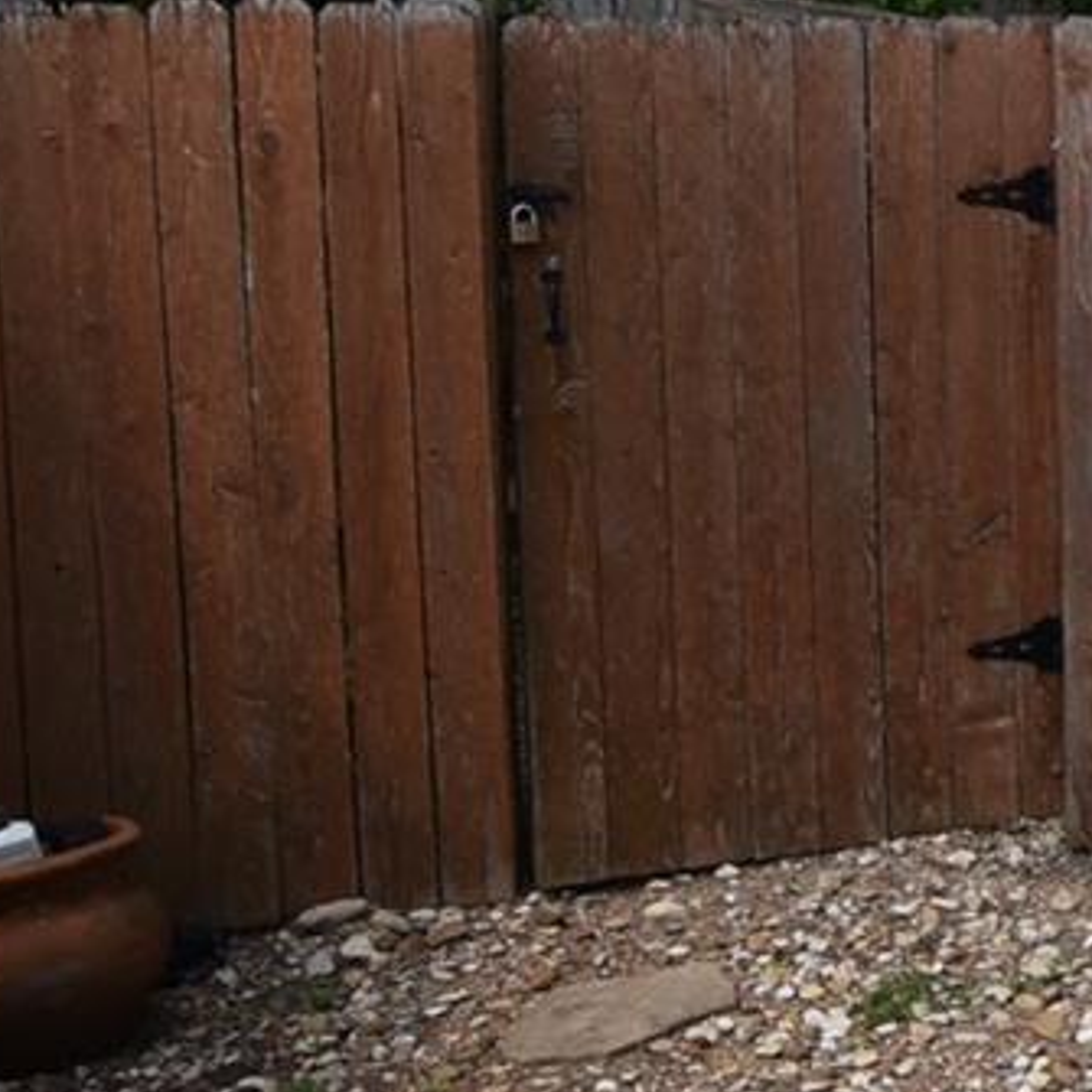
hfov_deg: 17.4
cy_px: 344
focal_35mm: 78
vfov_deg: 22.1
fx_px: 2784
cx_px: 2037
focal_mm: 10
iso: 100
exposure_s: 1/200
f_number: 8
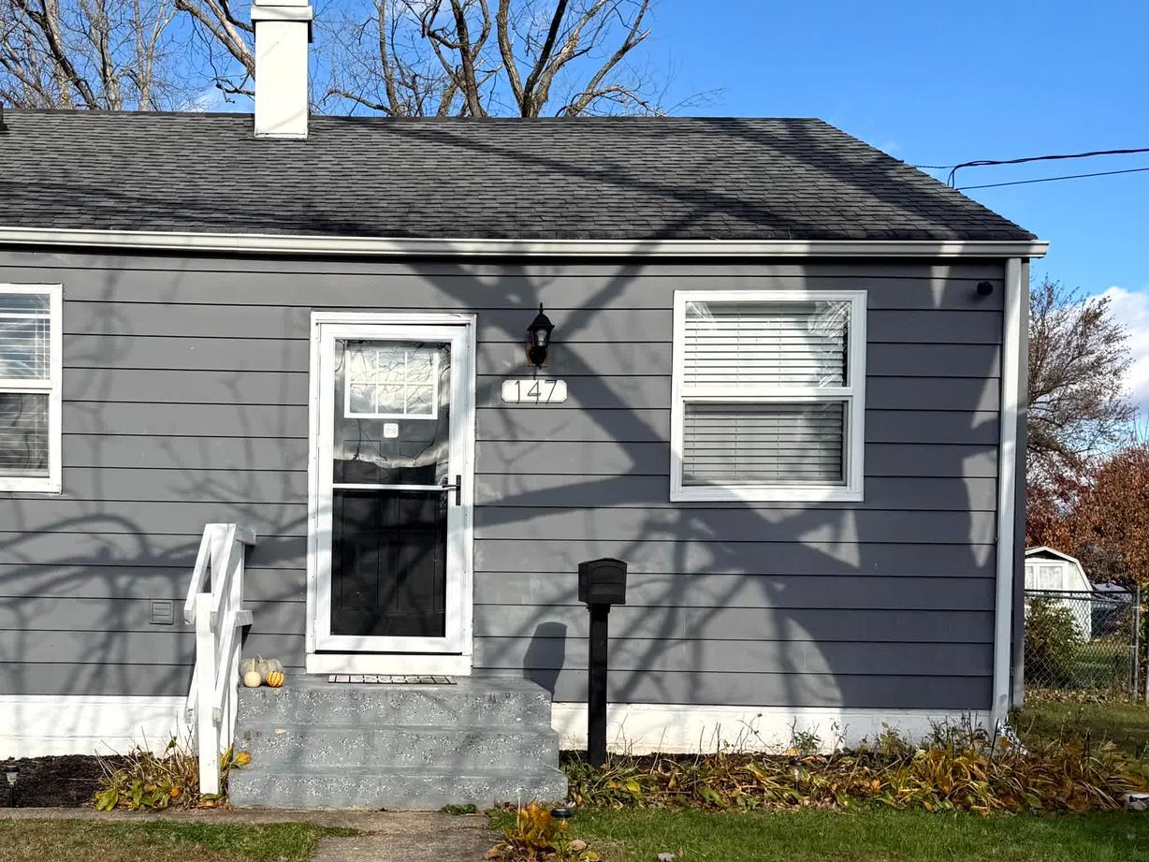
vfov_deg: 35.5
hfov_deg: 45.8
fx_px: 1328
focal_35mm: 40
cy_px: 589
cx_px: 344
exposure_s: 1/3145
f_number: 1.78
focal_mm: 6.76
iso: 80
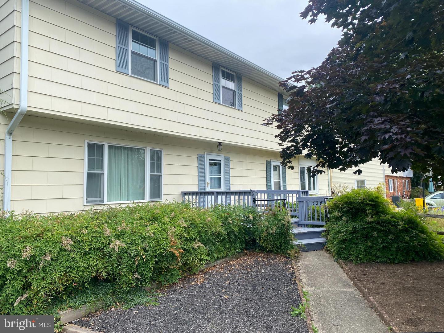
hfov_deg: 67.3
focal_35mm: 26
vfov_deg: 53.1
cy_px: 166
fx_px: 333
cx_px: 222
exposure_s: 1/1585
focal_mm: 4.25
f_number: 1.8
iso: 32
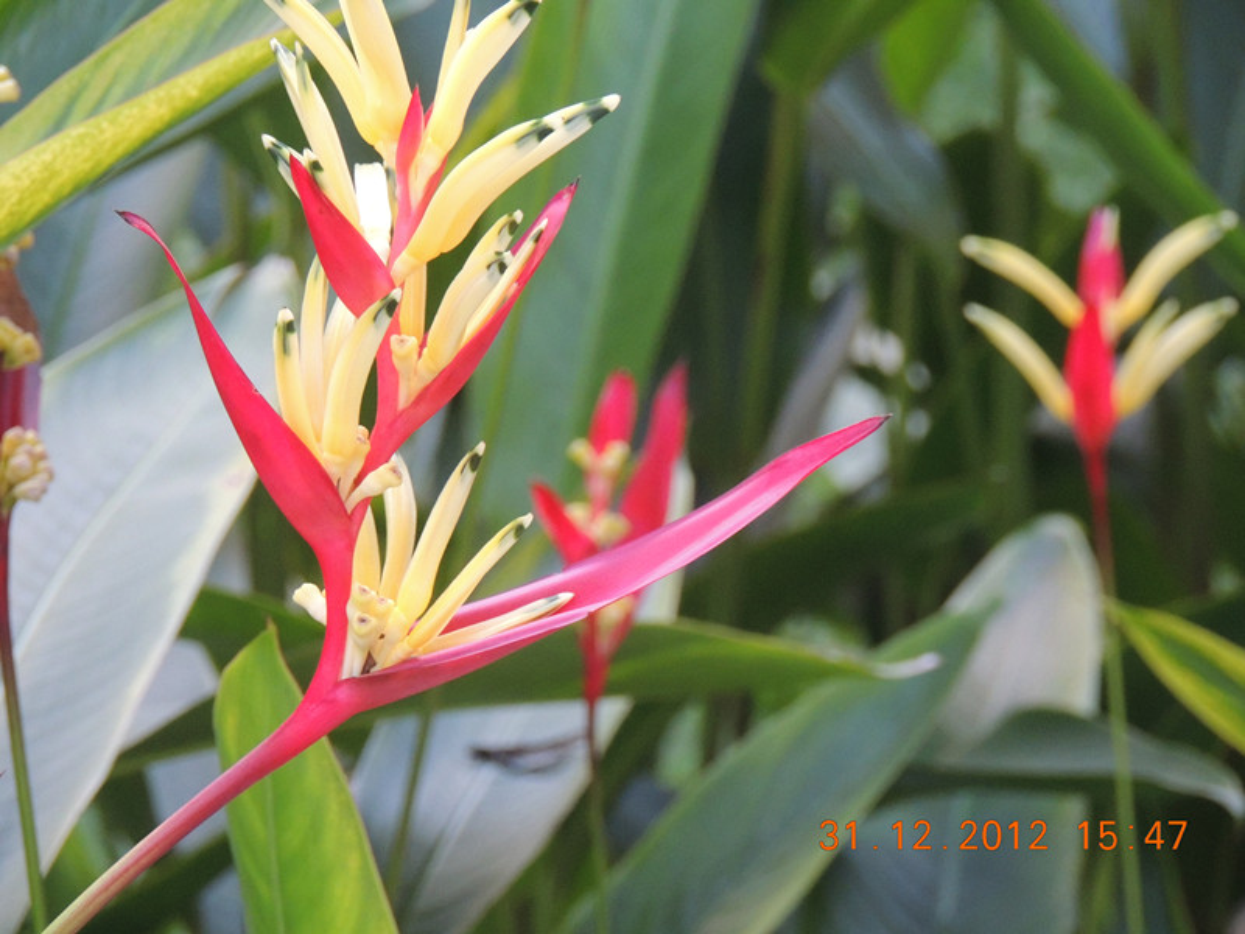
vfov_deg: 5.0
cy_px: 467
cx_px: 622
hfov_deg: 6.6
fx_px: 10790
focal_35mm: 300
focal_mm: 53.5
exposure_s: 1/30
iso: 800
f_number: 4.8
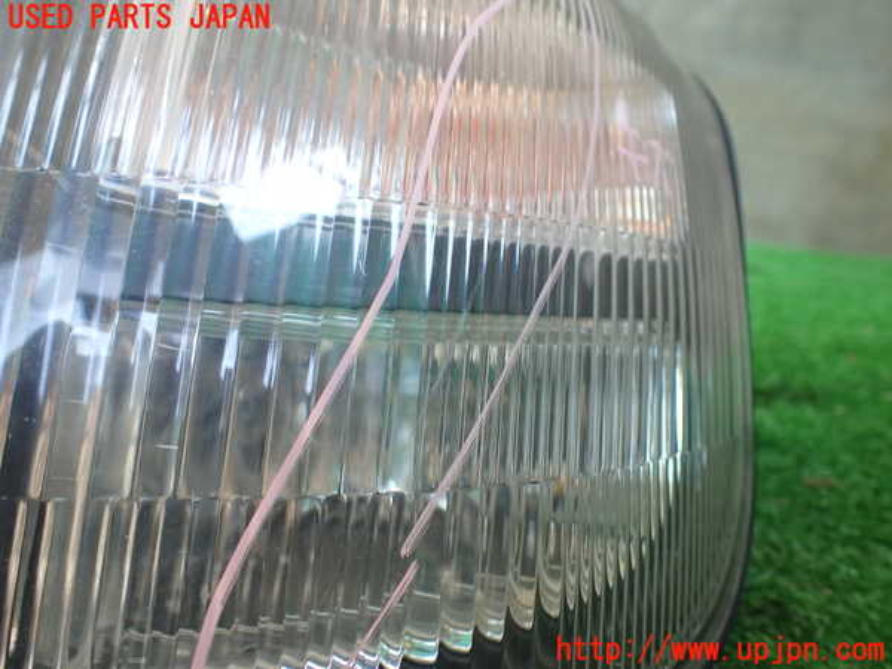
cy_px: 334
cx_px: 446
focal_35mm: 30
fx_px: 773
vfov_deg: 46.8
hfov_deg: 60.0
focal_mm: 5.4
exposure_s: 1/125
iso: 400
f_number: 2.3
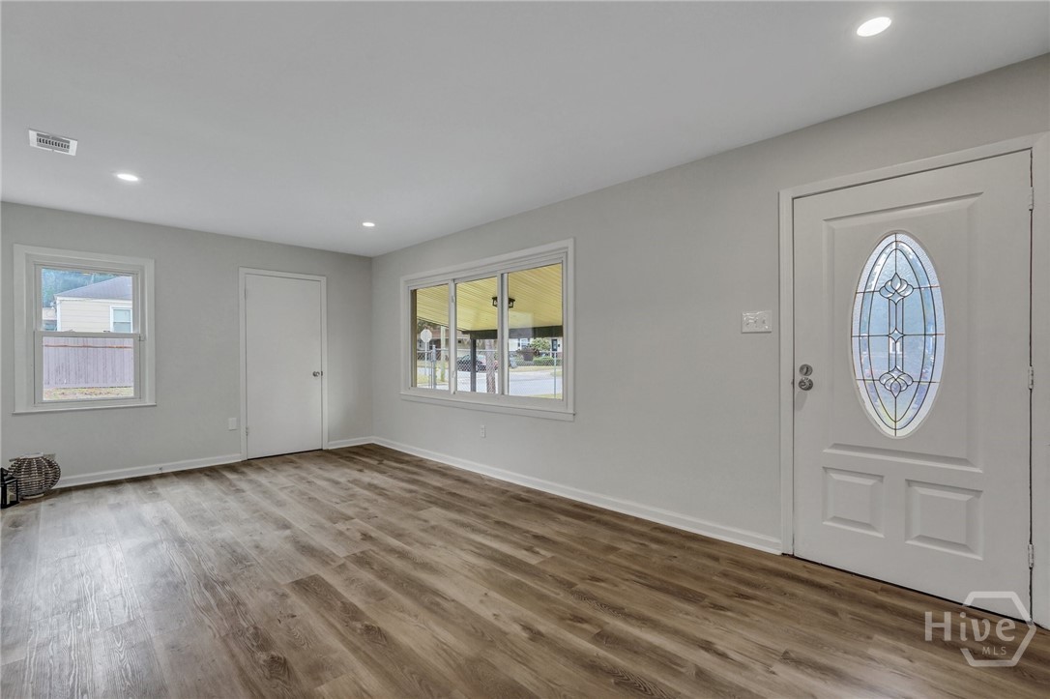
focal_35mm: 16
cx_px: 525
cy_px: 350
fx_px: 481
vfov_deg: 72.0
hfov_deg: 95.0
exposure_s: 1/10
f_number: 9
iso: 320
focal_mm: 16.5
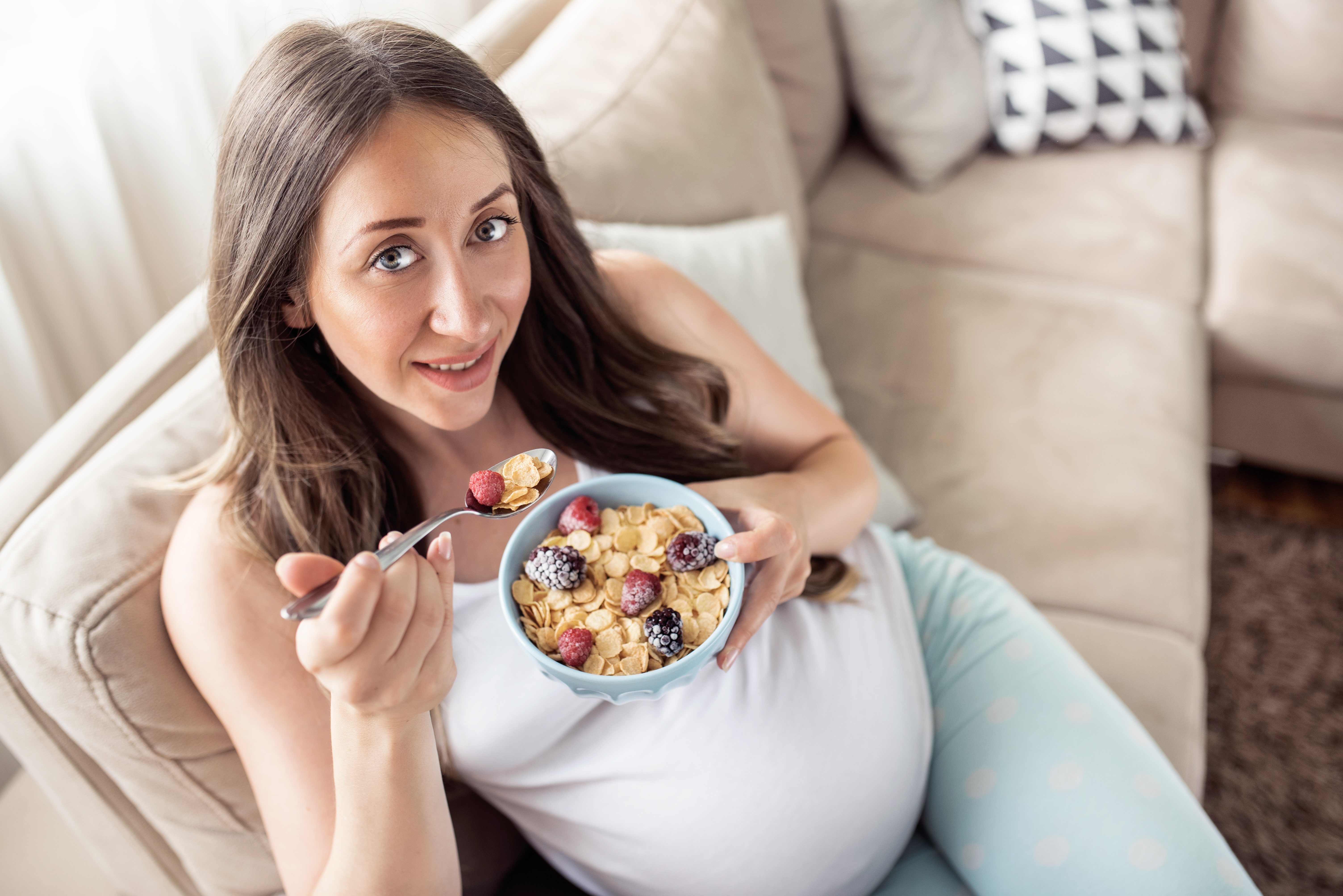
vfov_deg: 37.9
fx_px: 1306
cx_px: 672
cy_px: 448
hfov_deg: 54.4
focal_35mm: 35
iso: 200
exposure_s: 1/40
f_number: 2.2
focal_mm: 35
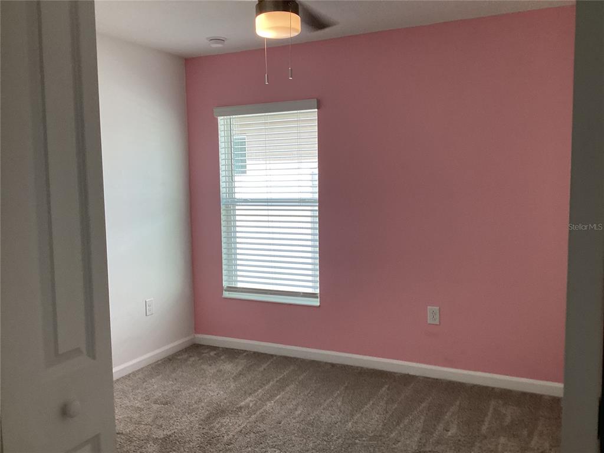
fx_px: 541
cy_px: 226
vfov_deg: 45.4
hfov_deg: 58.4
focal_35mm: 31
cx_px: 302
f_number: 2.4
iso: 64
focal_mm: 3.3
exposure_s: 1/120
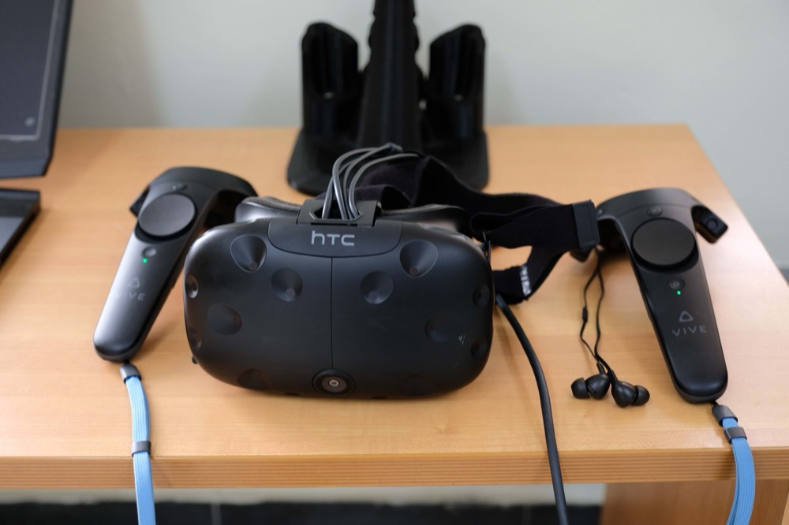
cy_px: 262
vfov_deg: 27.0
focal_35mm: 50
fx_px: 1095
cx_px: 394
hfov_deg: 39.6
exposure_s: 1/60
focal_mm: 33.2
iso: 640
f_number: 2.8
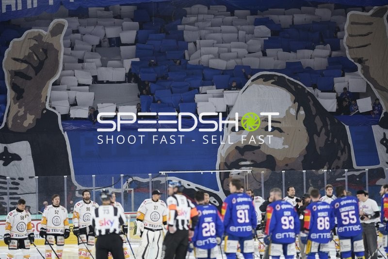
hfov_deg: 15.2
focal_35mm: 135
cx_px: 194
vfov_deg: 10.2
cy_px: 130
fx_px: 1455
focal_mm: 135
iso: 1600
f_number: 1.8
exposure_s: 1/2000
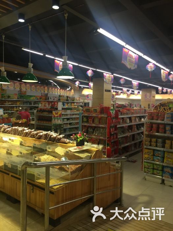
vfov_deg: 61.7
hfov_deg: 48.2
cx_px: 86
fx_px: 193
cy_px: 116
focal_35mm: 29
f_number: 2.2
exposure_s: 1/33
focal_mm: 4.15
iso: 50
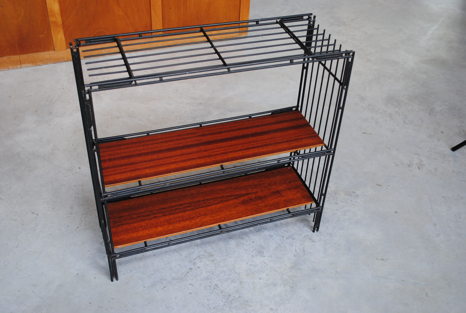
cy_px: 156
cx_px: 233
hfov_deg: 49.5
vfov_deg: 34.4
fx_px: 506
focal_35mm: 39
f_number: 4.5
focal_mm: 26
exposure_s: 1/80
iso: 200
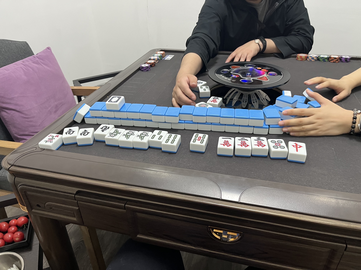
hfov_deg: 67.3
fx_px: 271
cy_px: 135
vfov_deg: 53.1
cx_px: 180
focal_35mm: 26
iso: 200
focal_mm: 5.1
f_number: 1.6
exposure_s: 1/50
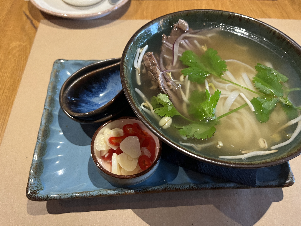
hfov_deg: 67.3
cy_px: 113
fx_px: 226
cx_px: 150
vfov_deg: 53.1
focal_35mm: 26
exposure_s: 1/33
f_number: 1.6
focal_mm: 5.1
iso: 400
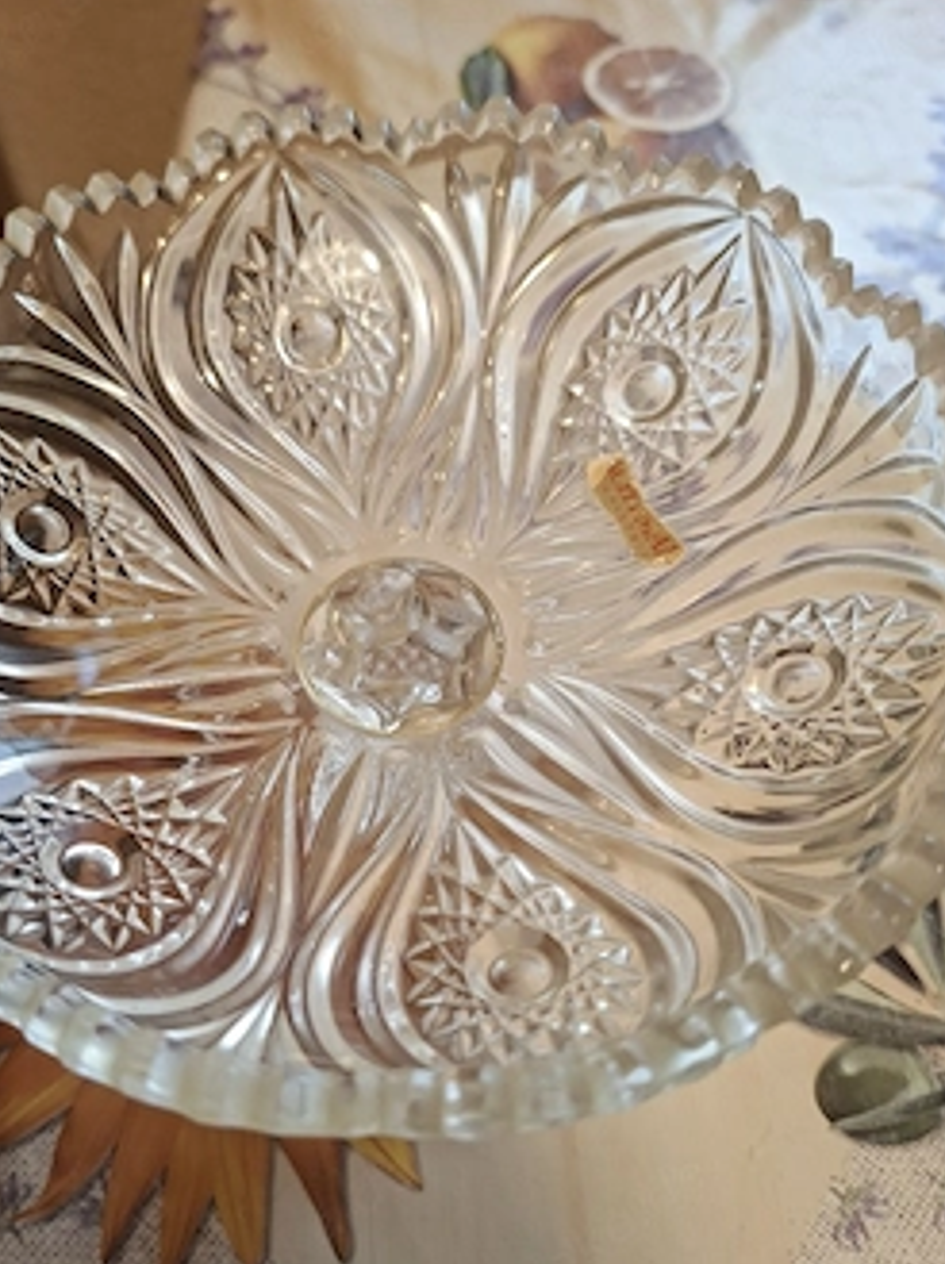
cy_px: 684
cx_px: 384
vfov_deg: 63.4
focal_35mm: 28
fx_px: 1021
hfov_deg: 49.4
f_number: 1.8
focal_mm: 5.54
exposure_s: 1/100
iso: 320
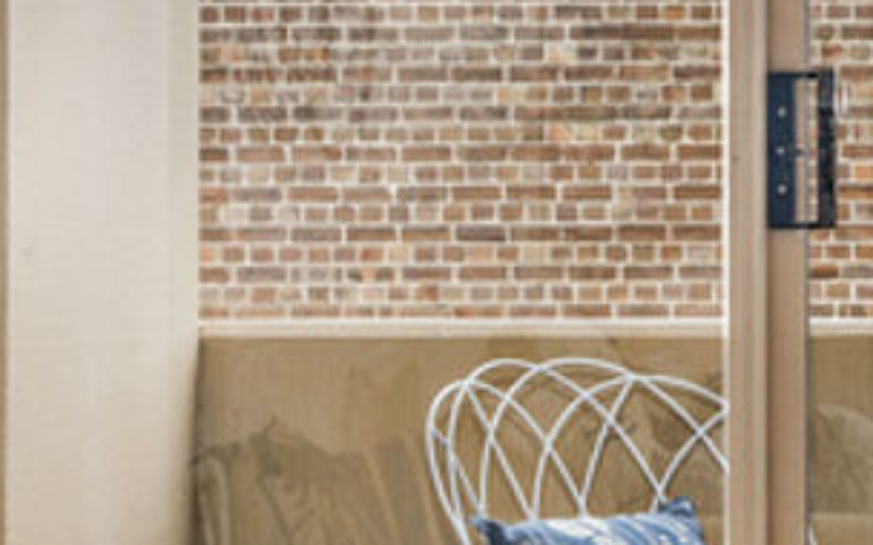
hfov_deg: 13.8
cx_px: 1364
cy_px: 462
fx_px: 3355
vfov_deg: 9.3
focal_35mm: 141
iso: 200
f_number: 10
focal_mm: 28
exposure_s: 1/40
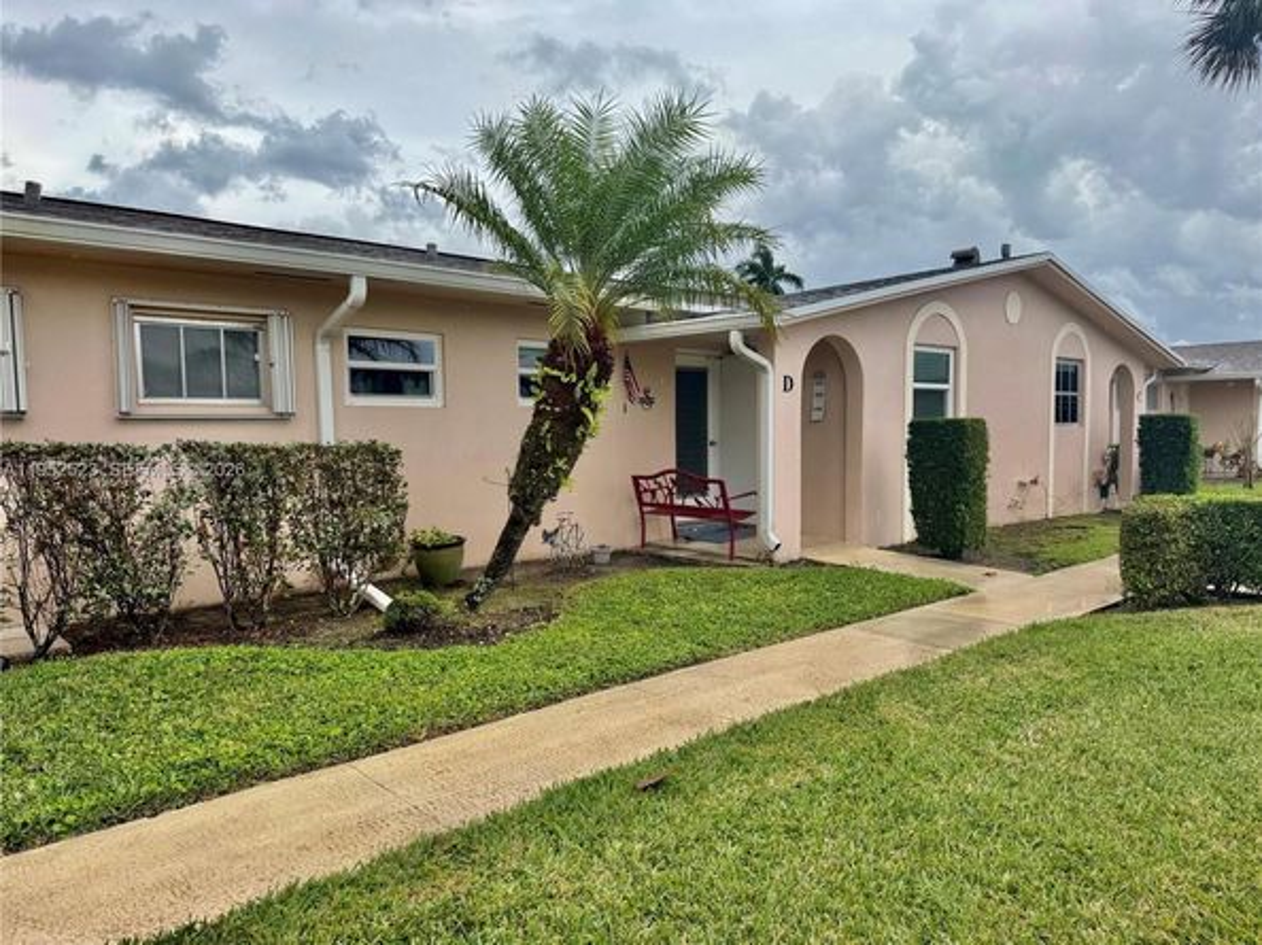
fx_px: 875
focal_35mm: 24
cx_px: 631
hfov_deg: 71.6
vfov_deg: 56.8
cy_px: 472
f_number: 1.78
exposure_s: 1/1855
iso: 80
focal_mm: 6.76
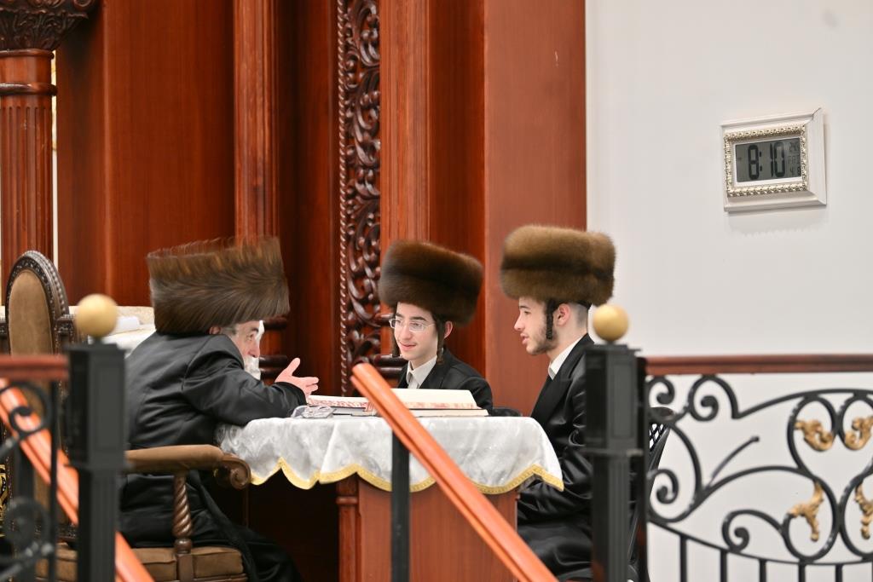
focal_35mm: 110
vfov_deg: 12.5
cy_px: 291
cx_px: 436
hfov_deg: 18.6
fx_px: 2668
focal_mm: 110
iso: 250
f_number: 2.8
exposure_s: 1/250
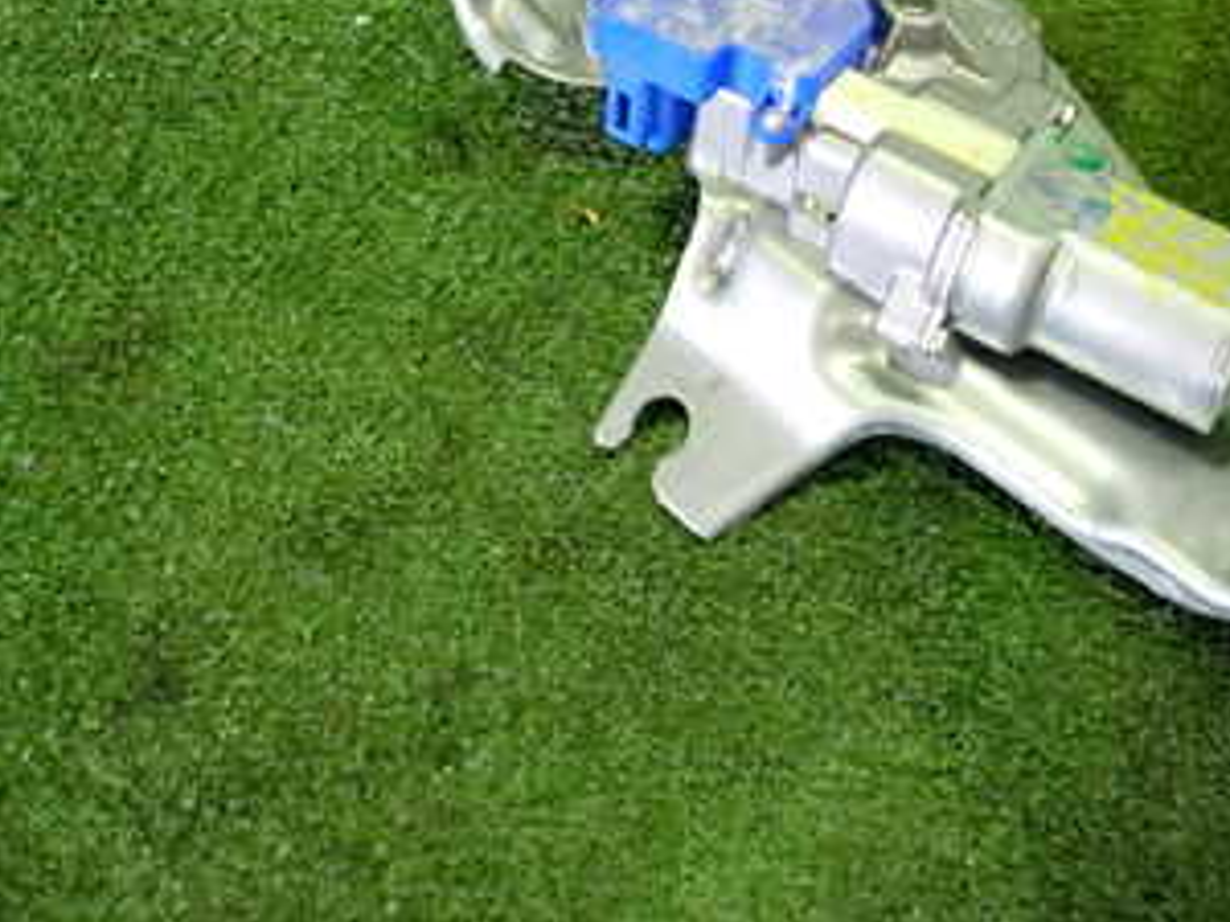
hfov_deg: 36.5
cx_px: 1029
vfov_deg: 28.0
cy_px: 82
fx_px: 1777
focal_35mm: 50
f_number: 2
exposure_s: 1/30
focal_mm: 4.5
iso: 320
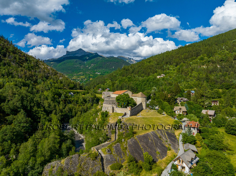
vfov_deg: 56.8
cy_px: 88
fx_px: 164
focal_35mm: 24
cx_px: 118
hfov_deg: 71.6
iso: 200
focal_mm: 12.3
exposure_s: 1/500
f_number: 10
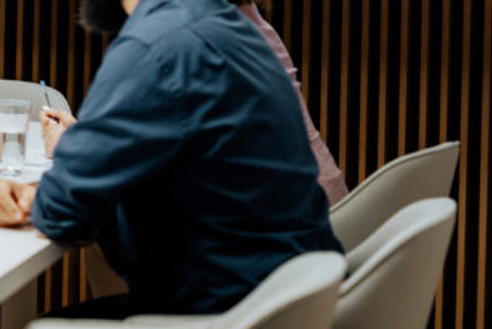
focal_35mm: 154
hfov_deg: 12.7
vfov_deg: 8.8
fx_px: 2106
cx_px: -213
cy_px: -87
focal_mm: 50
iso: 800
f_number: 2.5
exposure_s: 1/400
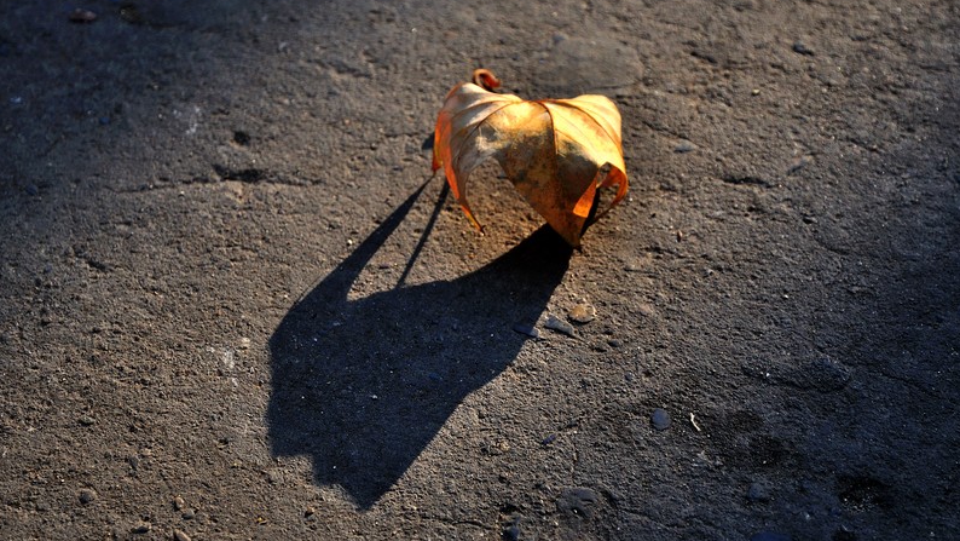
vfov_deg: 15.9
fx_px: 1935
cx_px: 481
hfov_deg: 27.9
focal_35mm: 76
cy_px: 266
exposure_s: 1/250
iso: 400
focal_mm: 48
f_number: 5
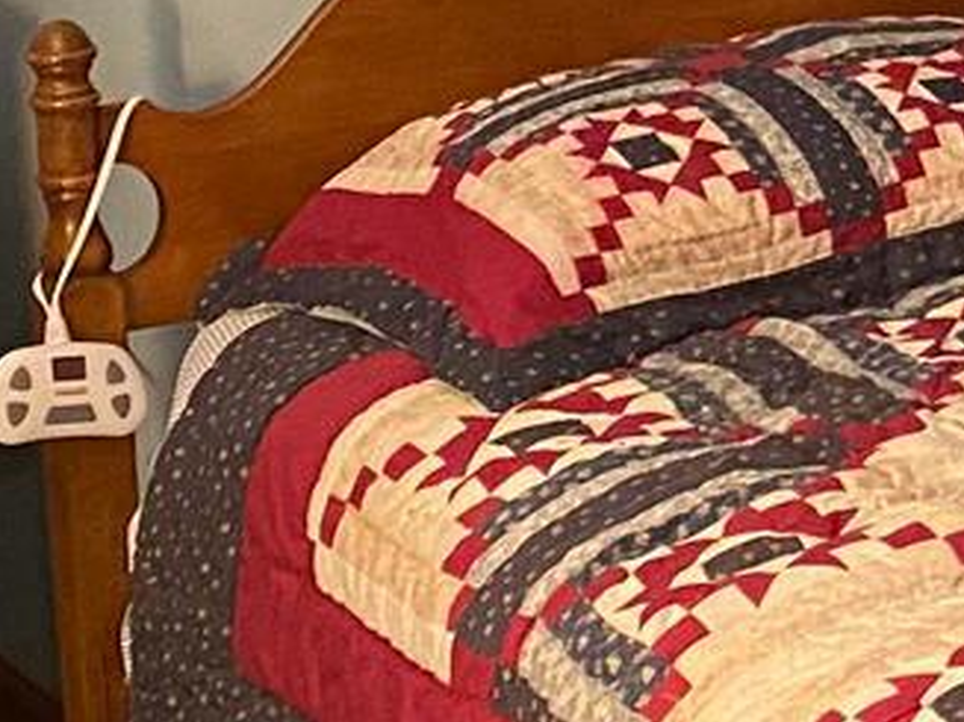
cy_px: -77
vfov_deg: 9.0
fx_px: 4538
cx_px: 1831
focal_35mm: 163
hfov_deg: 11.2
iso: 500
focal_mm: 4.25
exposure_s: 1/40
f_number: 1.8
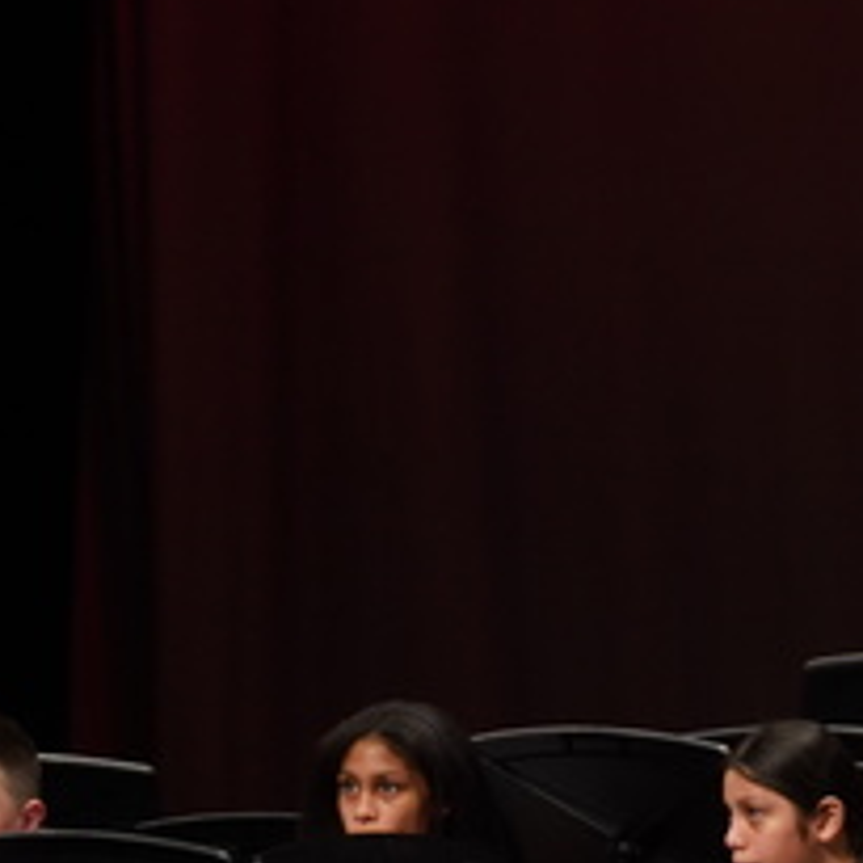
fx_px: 13877
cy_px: 1000
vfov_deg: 3.6
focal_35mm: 492
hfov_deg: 3.6
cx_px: 573
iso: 1250
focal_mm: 116
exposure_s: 1/500
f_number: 2.8
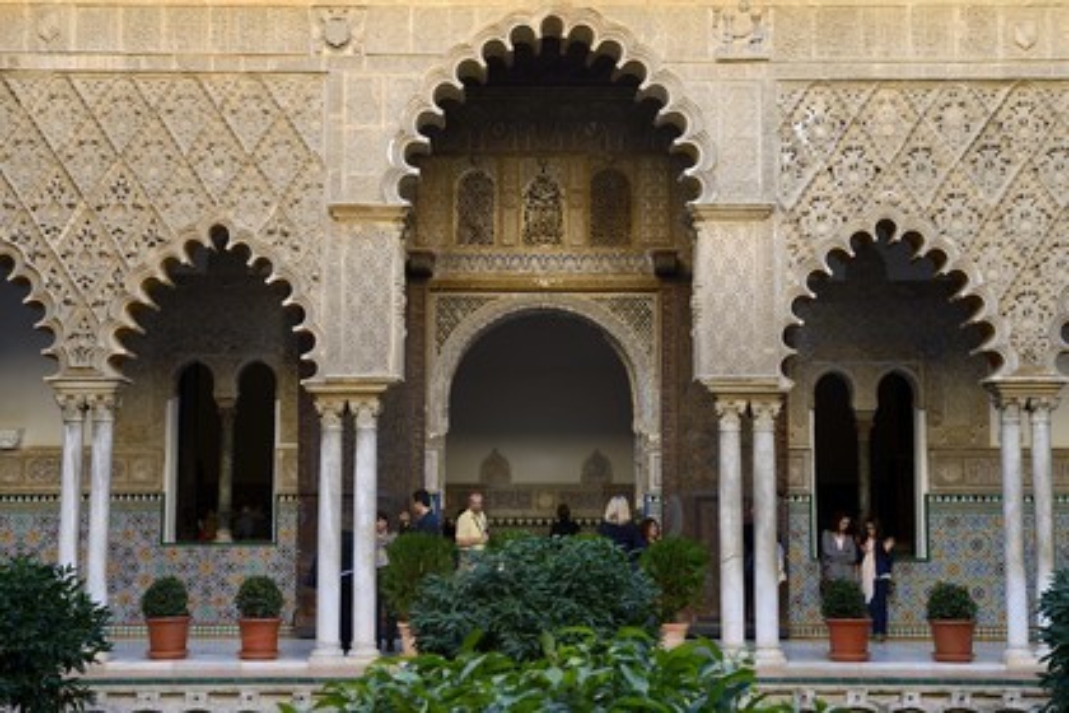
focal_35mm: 50
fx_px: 1485
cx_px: 534
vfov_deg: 27.0
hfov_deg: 39.6
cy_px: 356
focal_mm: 50
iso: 640
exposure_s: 1/160
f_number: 5
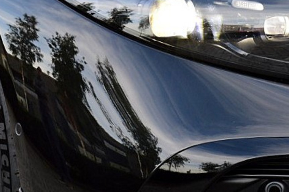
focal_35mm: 182
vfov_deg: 7.5
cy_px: 55
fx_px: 1460
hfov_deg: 11.3
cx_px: 191
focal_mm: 48
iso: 400
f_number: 8
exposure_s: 1/80
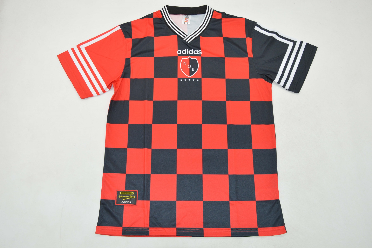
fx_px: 325
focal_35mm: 32
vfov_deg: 41.6
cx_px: 186
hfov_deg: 59.5
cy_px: 124
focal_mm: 21
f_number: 6.3
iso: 400
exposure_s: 1/200
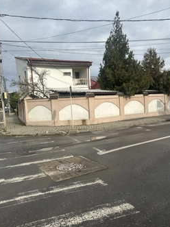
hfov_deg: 48.2
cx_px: 85
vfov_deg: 61.7
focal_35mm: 29
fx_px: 190
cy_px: 115
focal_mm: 6.86
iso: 80
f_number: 1.78
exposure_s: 1/4348
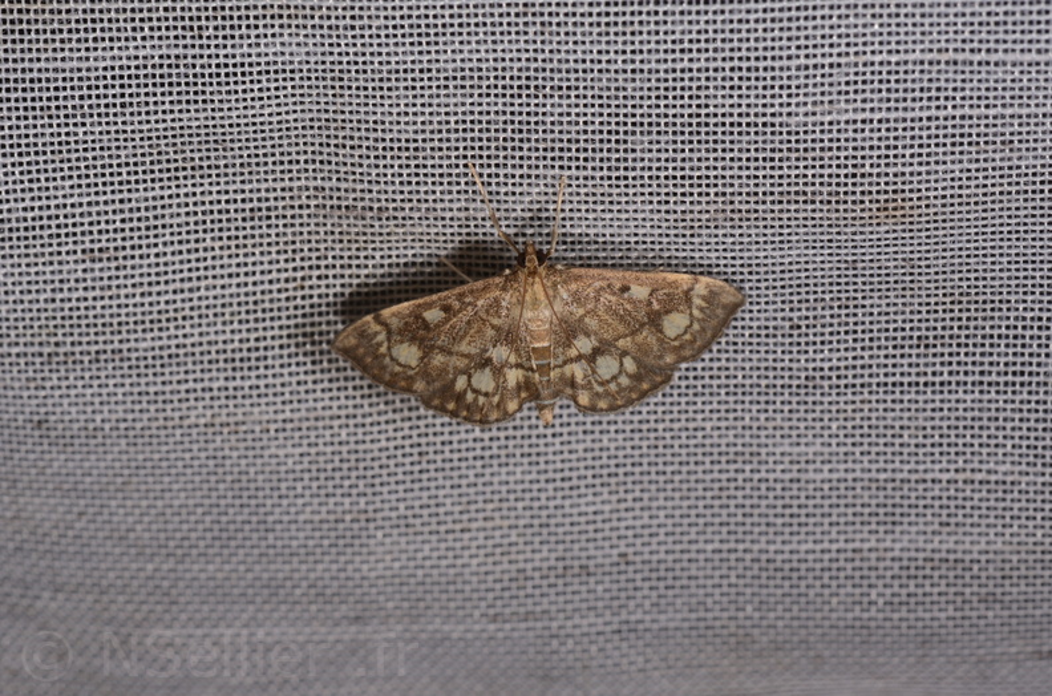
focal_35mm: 128
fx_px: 3717
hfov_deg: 16.1
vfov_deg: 10.7
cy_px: 348
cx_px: 526
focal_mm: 85
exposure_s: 1/60
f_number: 22
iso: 100
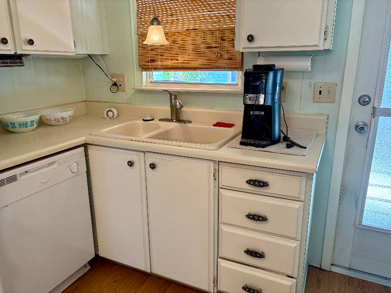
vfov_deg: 53.0
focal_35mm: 26
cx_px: 196
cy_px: 146
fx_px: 294
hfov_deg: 67.3
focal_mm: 5.96
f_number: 1.6
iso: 200
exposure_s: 1/60
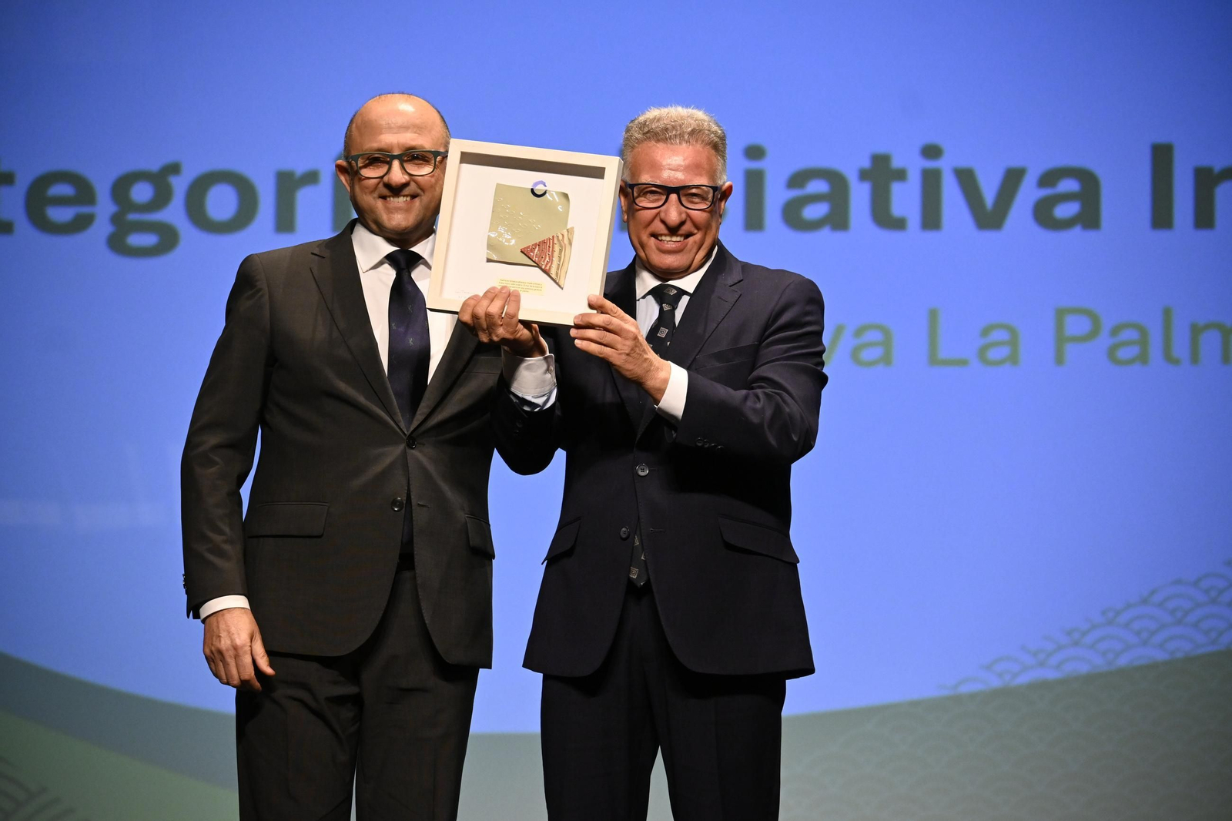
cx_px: 616
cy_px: 410
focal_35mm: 180
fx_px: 6158
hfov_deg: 11.4
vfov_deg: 7.6
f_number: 5.3
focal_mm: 120
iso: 2500
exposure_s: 1/200
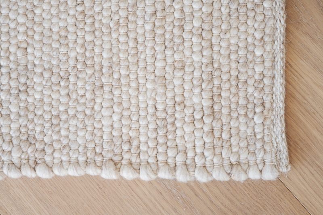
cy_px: 108
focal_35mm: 85
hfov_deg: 23.9
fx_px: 762
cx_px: 162
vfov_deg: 16.1
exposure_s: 1/100
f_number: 3.5
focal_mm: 85
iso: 160
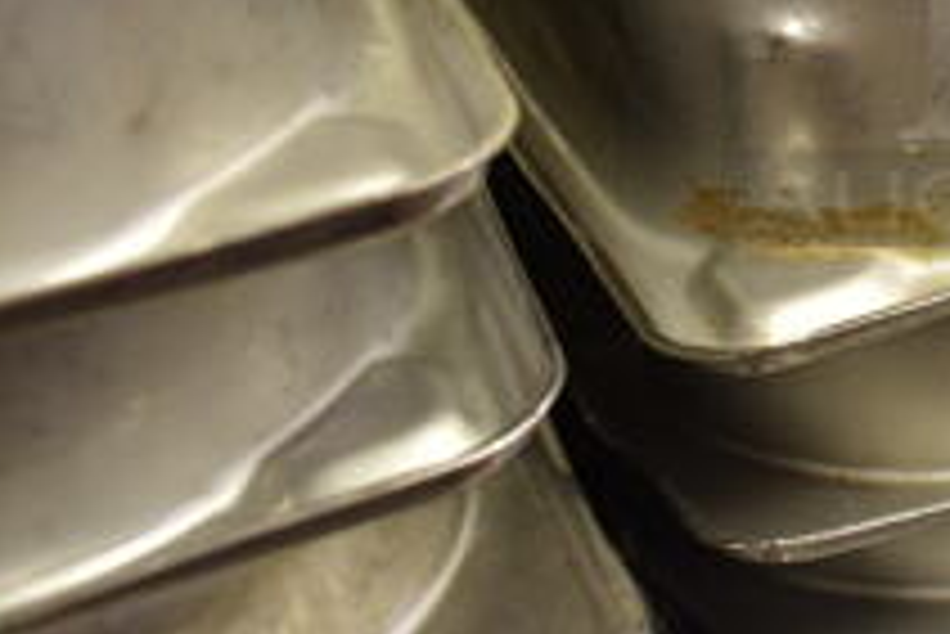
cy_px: 9
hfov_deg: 23.1
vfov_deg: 17.2
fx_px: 2060
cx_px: 1225
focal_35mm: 78
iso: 800
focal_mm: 18
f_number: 5
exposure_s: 1/60
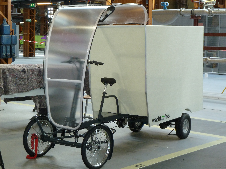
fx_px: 470
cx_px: 113
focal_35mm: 72
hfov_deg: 27.0
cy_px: 84
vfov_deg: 20.4
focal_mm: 11.9
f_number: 4.1
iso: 250
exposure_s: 1/40
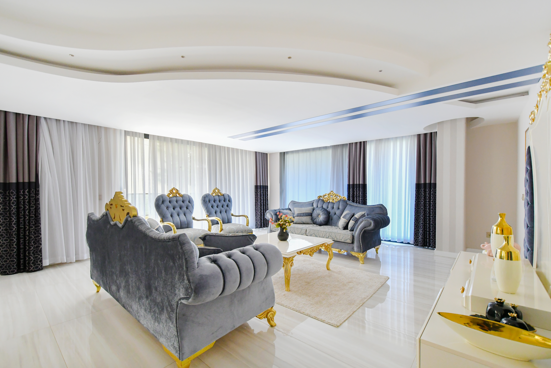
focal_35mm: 15
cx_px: 276
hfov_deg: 100.4
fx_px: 230
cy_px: 184
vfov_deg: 77.3
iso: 640
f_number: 5.6
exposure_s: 1/60
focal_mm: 10
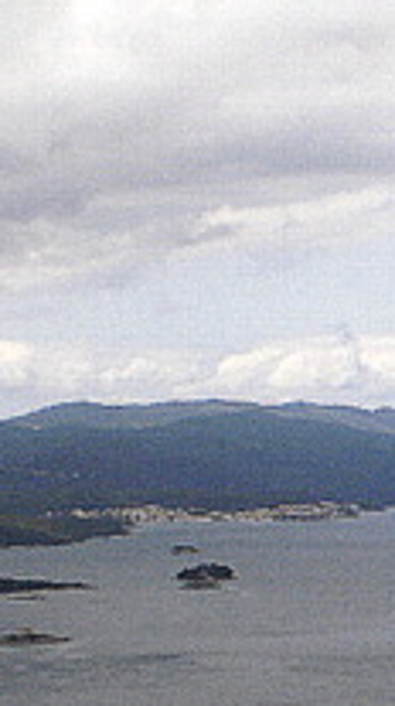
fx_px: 2988
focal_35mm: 160
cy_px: 382
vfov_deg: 13.5
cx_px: 644
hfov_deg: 7.4
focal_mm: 6.3
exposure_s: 1/1000
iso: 100
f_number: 4.6
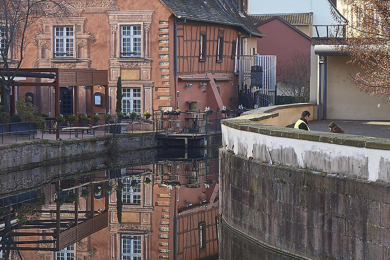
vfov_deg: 11.8
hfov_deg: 17.6
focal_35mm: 116
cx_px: 234
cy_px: 141
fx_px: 1256
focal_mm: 32
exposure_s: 1/30
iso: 100
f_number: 8
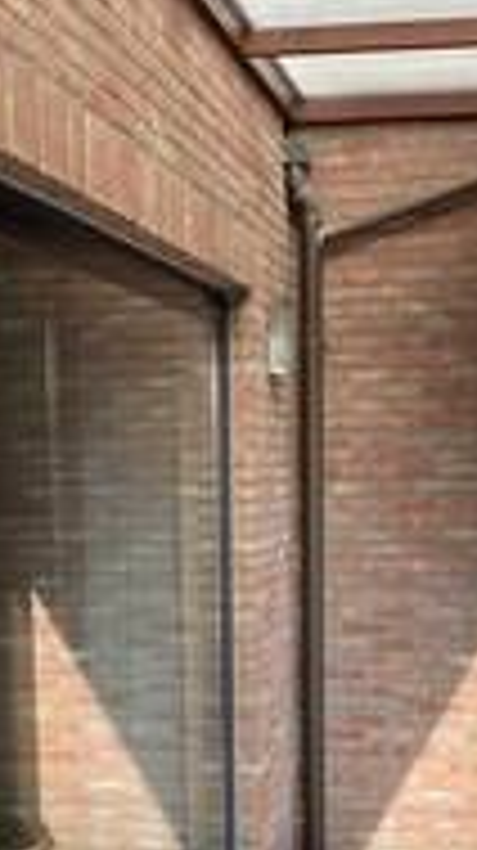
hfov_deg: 18.8
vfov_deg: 32.1
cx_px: 234
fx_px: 1442
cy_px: 668
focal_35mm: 64
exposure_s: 1/799
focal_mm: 4.25
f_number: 1.8
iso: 32
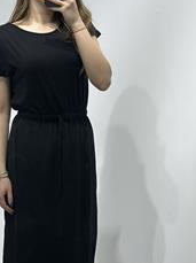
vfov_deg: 23.3
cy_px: 142
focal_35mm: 84
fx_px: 636
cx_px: 62
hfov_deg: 17.5
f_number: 1.78
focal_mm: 6.86
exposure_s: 1/322
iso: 80
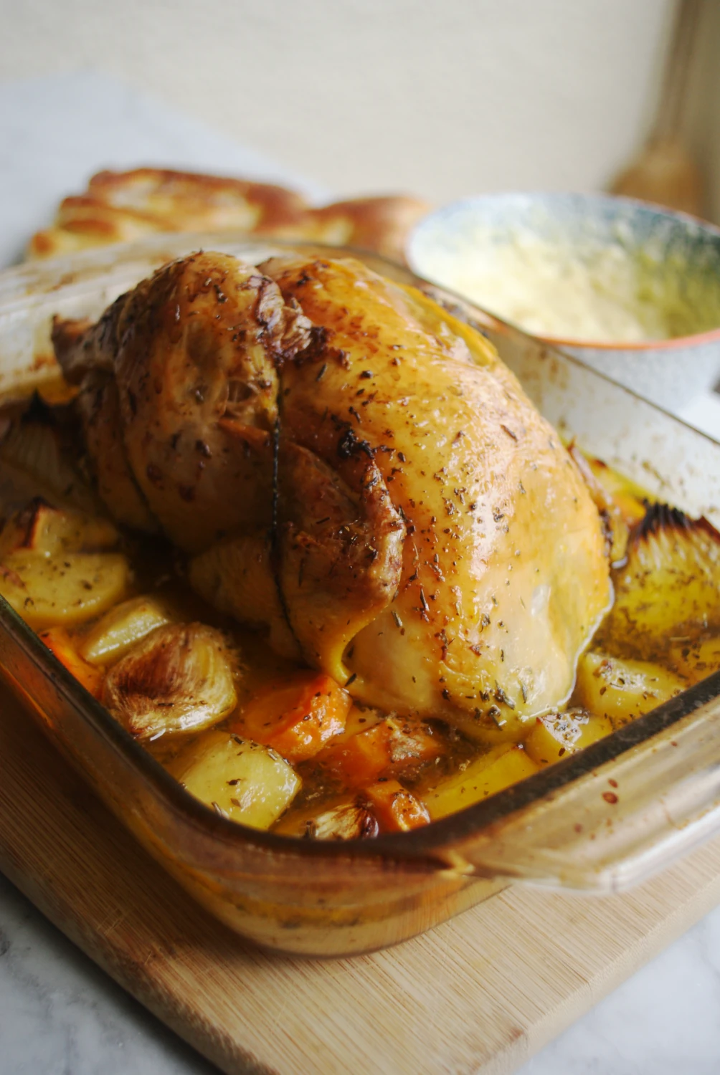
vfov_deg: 46.3
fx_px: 1256
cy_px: 538
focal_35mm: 42
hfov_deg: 32.0
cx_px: 360
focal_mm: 28
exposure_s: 1/400
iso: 400
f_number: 3.2
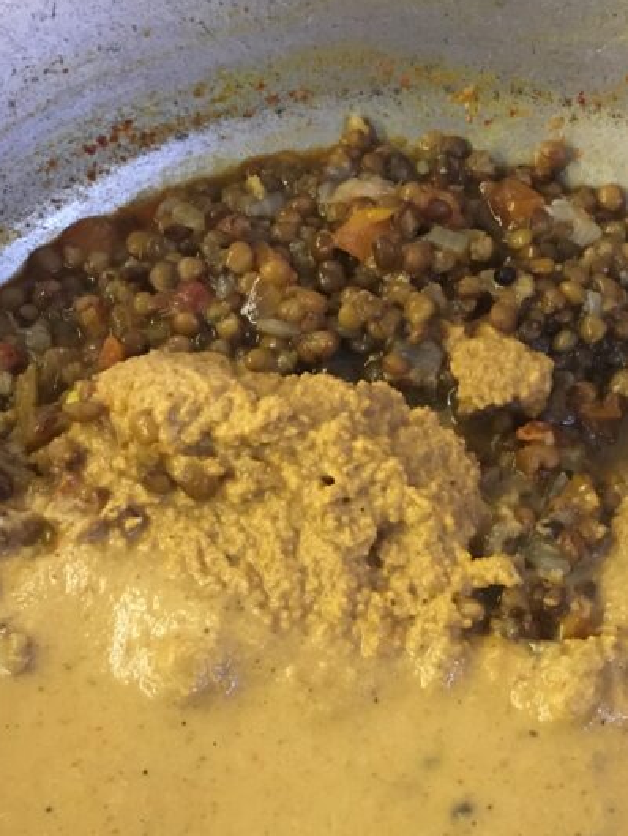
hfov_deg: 26.0
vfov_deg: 33.5
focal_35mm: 56
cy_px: 647
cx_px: 415
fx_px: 1354
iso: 125
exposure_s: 1/8
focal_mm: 4.15
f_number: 2.2
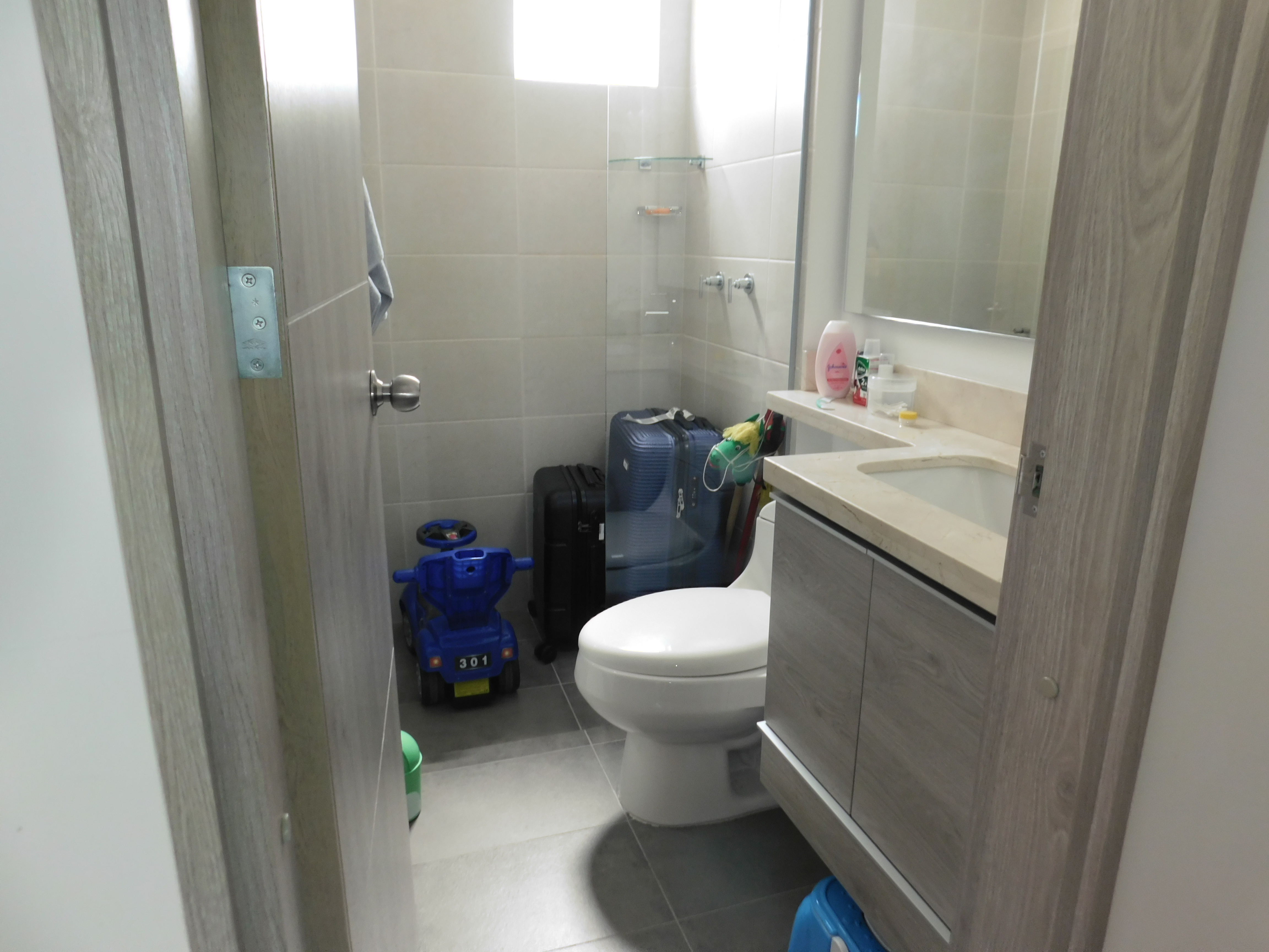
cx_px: 634
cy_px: 476
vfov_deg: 58.9
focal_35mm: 23
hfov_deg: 73.9
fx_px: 843
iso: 125
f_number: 3
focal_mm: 4
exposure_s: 1/30
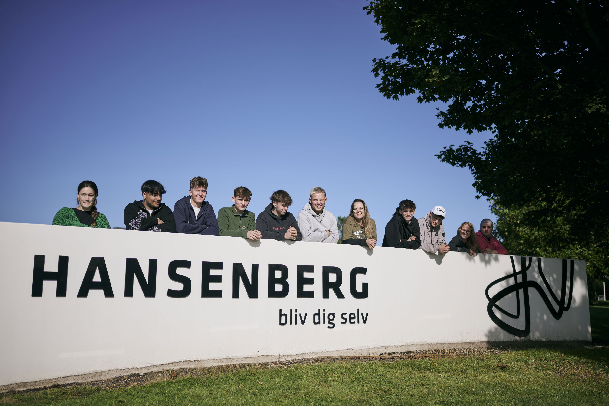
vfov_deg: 37.9
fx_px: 592
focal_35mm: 35
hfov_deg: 54.4
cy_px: 203
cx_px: 304
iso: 64
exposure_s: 1/5000
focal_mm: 35
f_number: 1.8
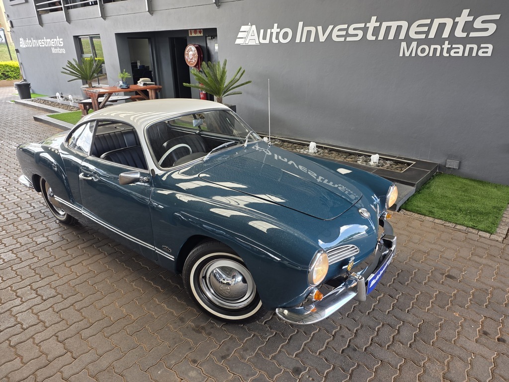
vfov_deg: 58.9
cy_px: 191
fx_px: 338
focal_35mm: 23
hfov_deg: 73.9
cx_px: 254
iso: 80
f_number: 1.7
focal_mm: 6.25
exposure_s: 1/180
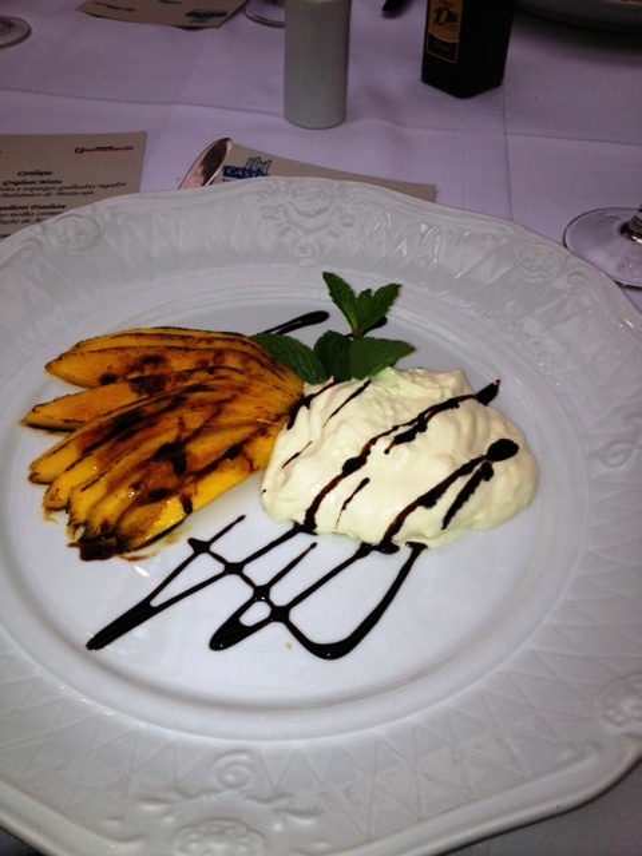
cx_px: 321
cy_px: 428
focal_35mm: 35
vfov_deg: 52.6
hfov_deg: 40.7
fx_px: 865
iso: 50
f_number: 2.4
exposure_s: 1/105
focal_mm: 4.28
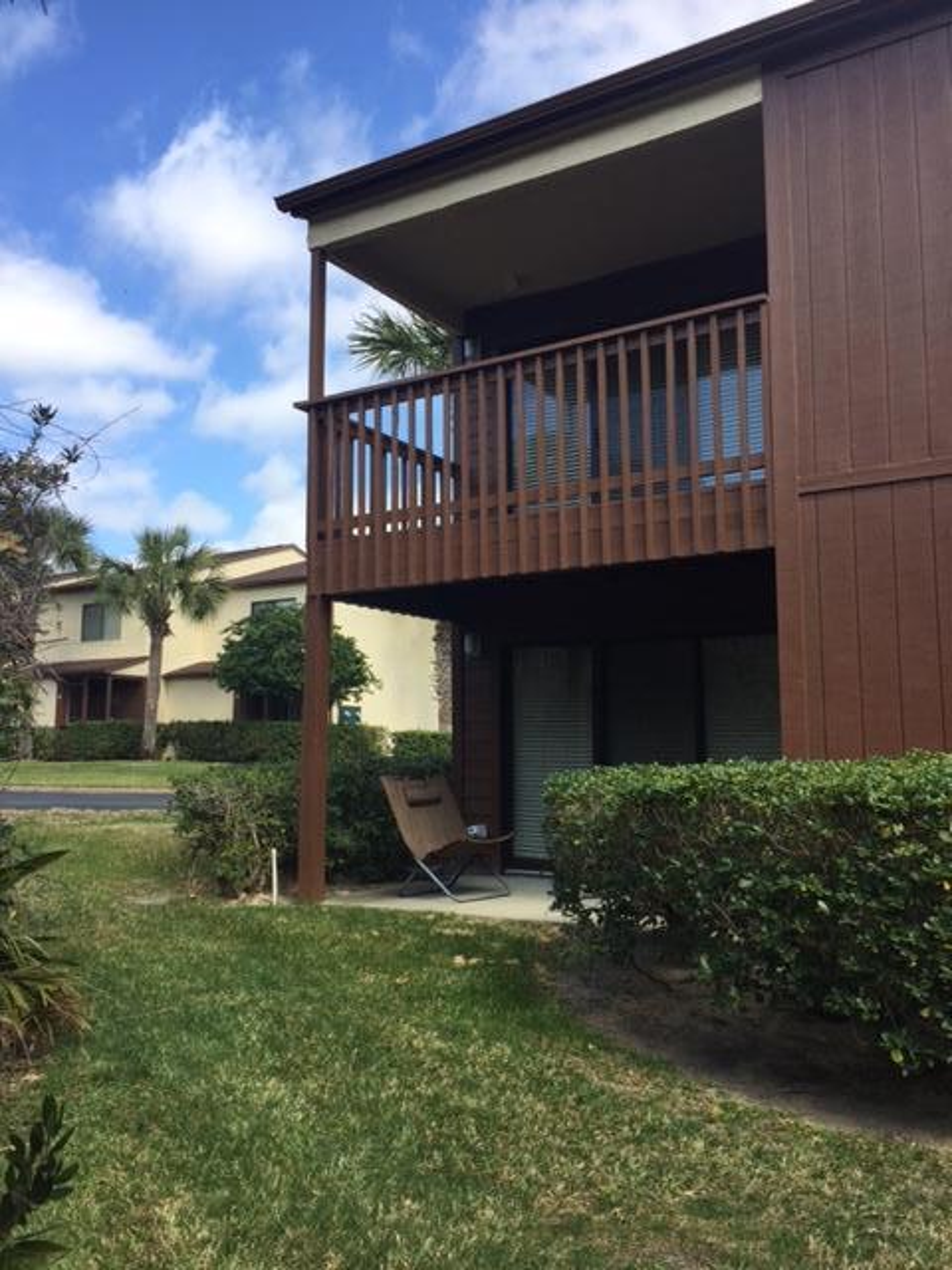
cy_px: 635
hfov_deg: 48.2
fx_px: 1063
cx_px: 476
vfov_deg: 61.7
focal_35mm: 29
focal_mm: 4.15
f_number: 2.2
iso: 32
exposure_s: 1/920
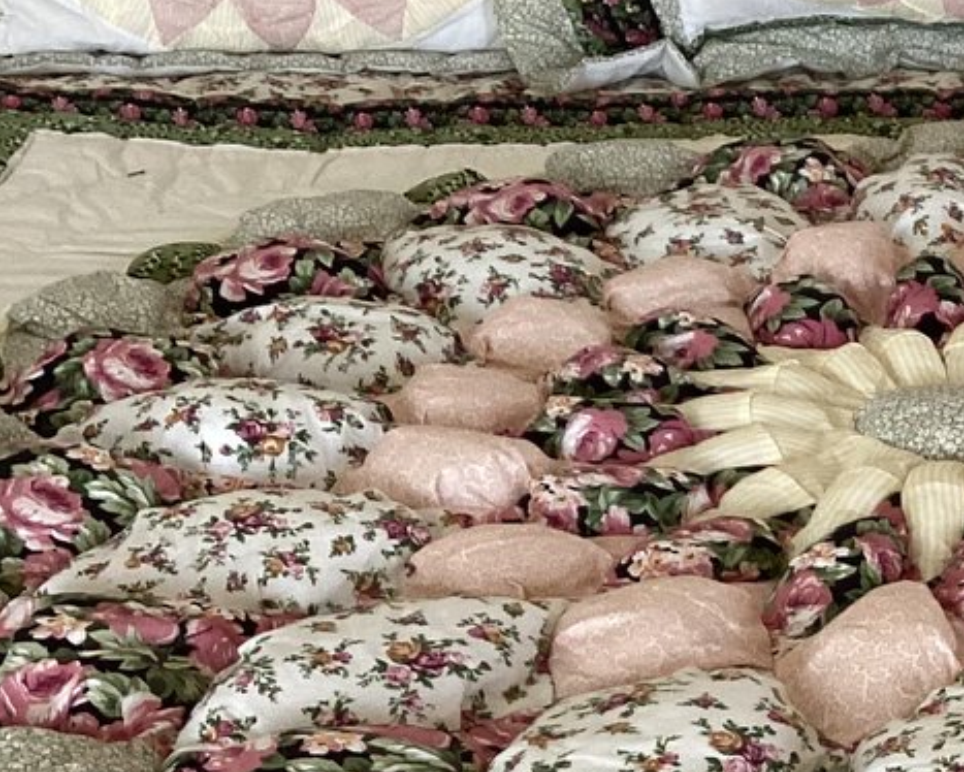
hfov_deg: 18.9
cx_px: 1031
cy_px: 701
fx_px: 2797
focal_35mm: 98
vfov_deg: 15.5
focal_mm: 3.3
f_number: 2.4
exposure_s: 1/50
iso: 160
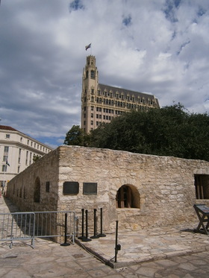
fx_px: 209
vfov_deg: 67.3
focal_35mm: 26
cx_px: 104
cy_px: 139
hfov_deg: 53.1
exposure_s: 1/500
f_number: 8
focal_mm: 4.7
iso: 80
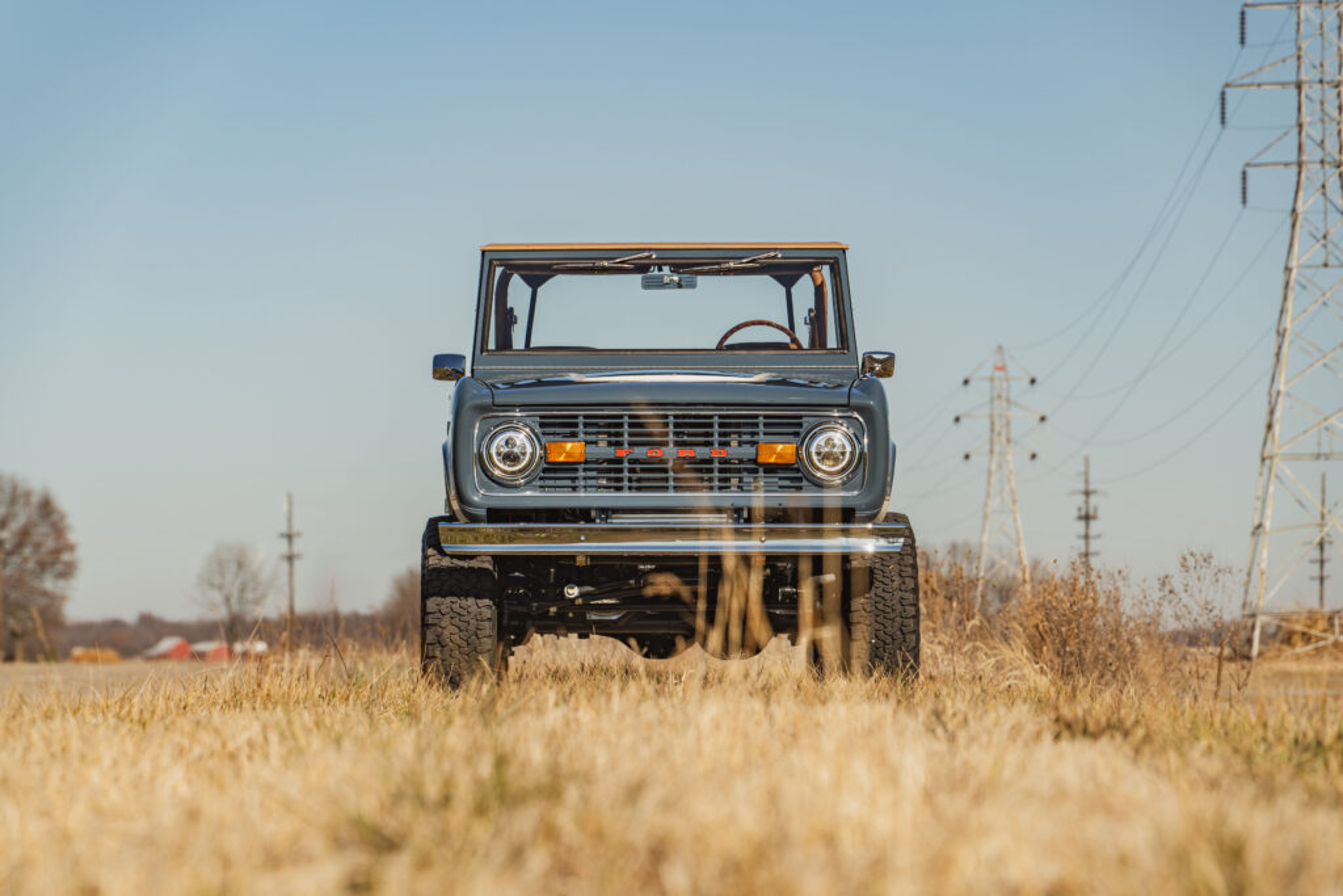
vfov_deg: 9.2
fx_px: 5596
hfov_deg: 13.7
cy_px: 448
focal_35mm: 150
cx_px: 672
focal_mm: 150
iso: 100
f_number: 5.6
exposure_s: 1/320
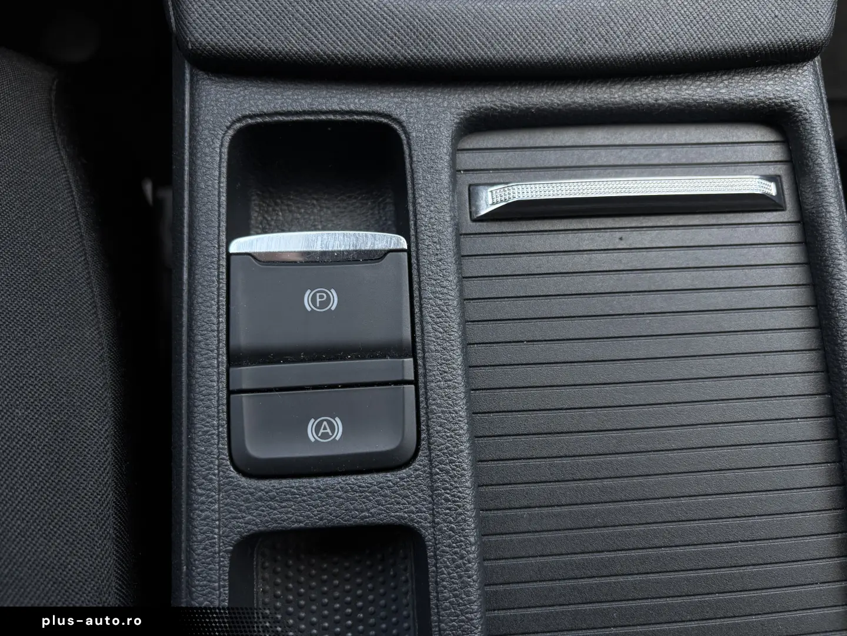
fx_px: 636
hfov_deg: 67.3
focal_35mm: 26
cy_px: 318
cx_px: 424
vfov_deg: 53.1
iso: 80
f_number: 1.6
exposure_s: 1/121
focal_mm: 5.96
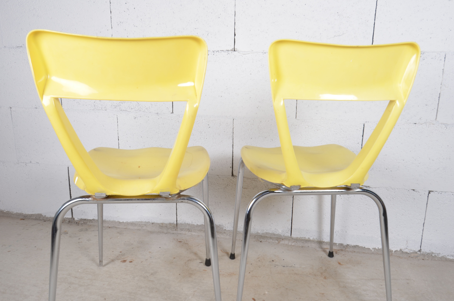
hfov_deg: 64.7
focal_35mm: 28
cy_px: 150
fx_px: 359
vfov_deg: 45.5
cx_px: 227
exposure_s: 1/125
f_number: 11
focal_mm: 19
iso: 100
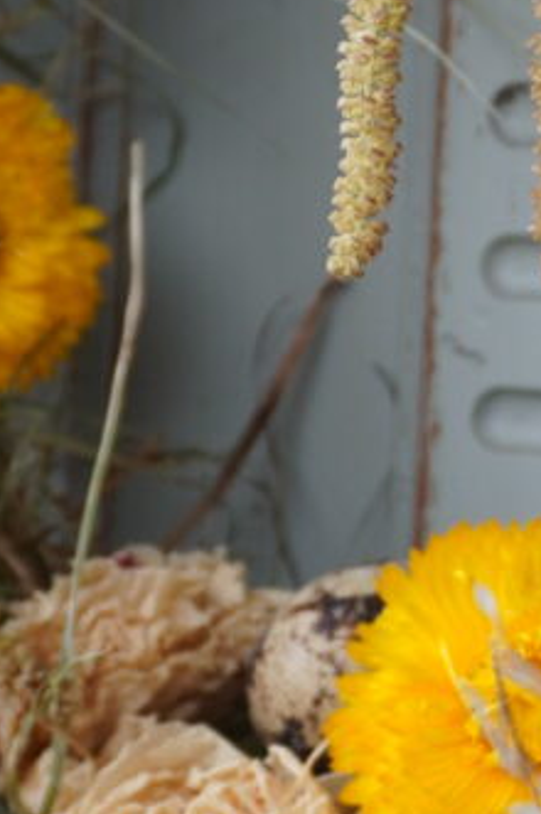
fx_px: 4144
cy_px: 118
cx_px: 462
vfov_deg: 11.2
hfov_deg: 7.5
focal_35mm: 183
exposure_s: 1/40
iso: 100
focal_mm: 25
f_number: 4.5
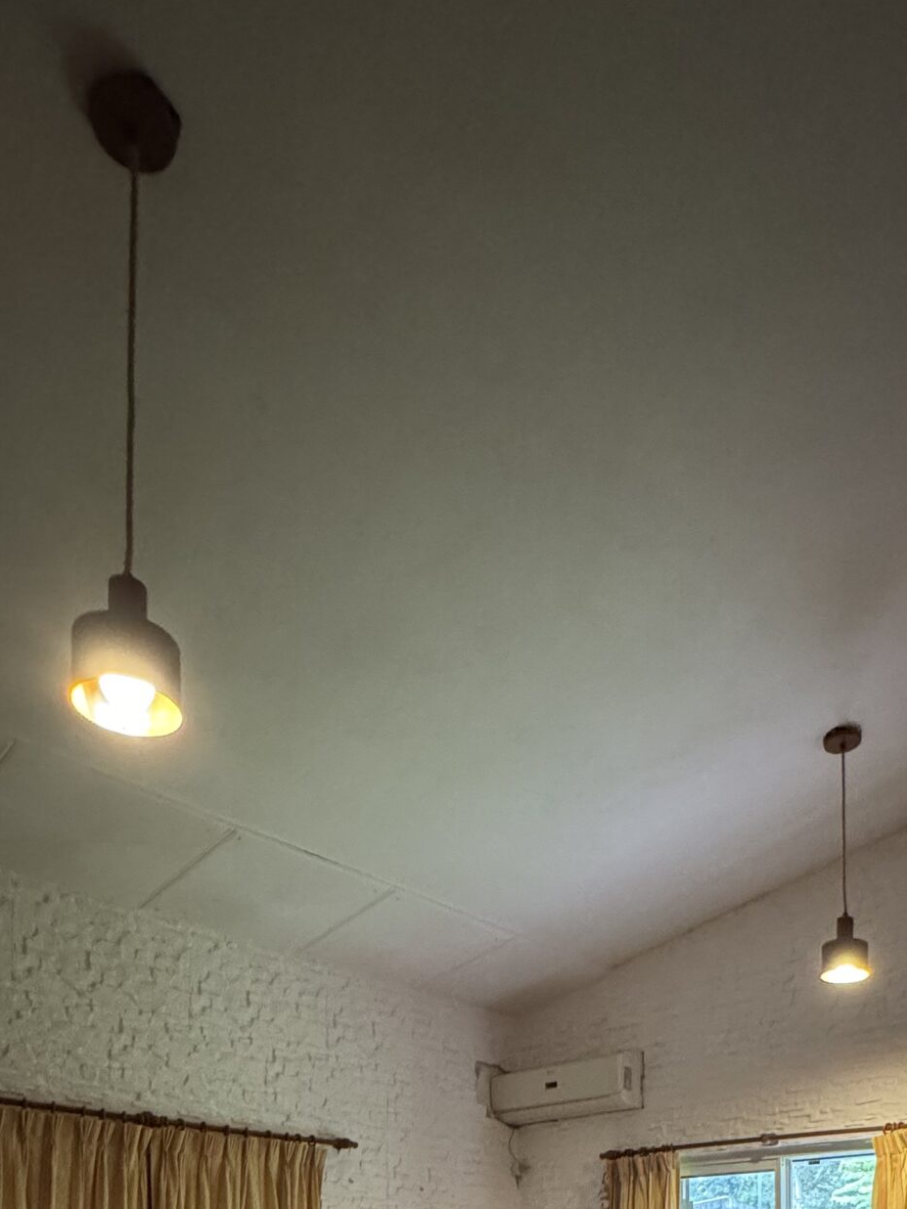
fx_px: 1013
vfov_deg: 48.8
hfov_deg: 47.6
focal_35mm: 29
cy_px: 1246
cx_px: 593
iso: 800
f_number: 2.2
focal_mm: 2.22
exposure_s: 1/60
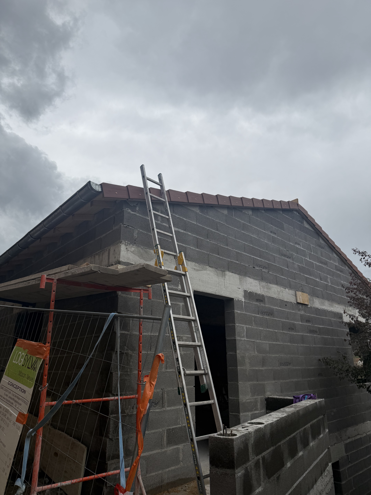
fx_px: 343
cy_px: 248
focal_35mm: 24
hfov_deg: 56.8
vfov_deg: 71.6
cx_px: 186
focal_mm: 6.76
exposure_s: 1/6173
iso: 80
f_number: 1.78
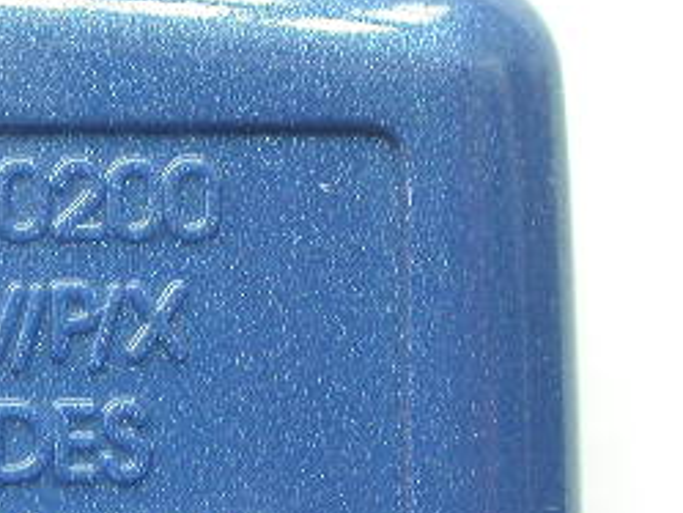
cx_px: -27
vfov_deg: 5.2
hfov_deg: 6.8
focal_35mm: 288
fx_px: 5685
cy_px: 488
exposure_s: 1/16.4
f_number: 4.2
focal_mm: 23.3
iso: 100
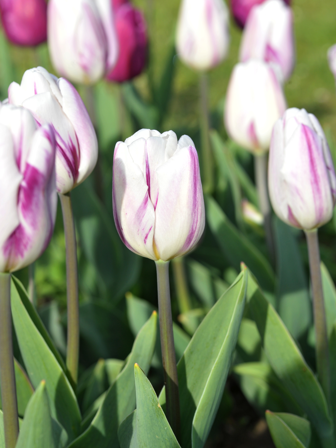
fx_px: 1475
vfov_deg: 17.3
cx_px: 168
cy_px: 223
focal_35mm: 114
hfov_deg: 13.0
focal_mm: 105
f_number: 11
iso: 500
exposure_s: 1/500
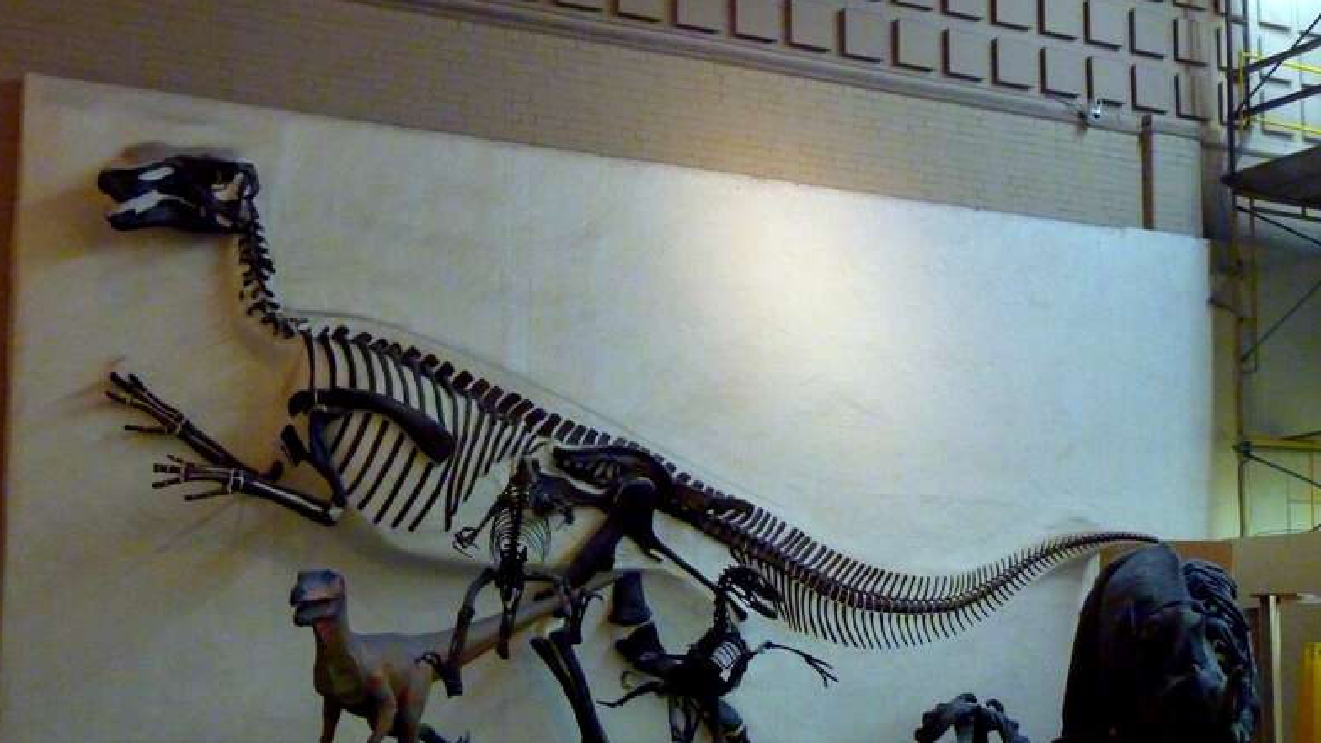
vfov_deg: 23.9
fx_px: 1751
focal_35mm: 50
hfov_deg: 41.3
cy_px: 473
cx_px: 650
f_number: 3.7
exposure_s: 1/13
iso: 800
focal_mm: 7.3
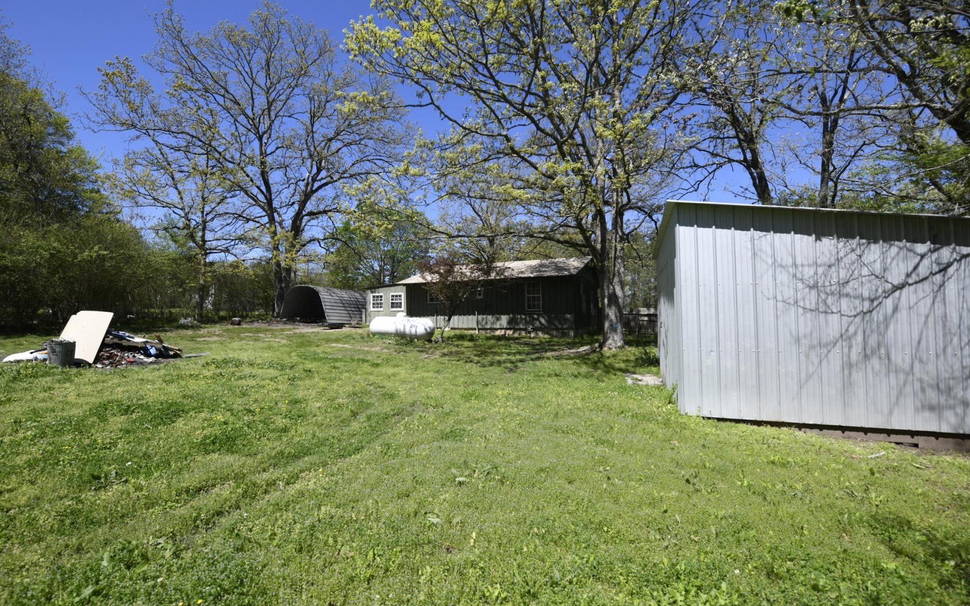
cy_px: 300
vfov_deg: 74.8
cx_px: 463
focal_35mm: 15
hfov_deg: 101.4
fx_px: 397
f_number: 7.1
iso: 64
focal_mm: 14
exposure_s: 1/200
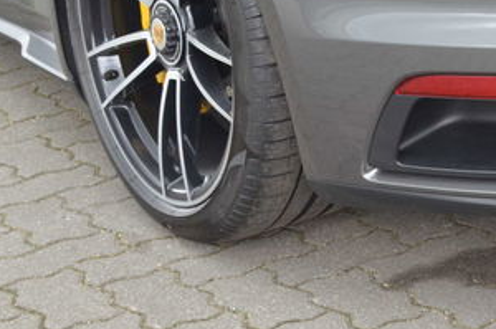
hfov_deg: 14.7
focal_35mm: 134
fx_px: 1847
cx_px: 630
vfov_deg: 10.0
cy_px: -81
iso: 800
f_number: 5
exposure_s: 1/60
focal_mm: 35
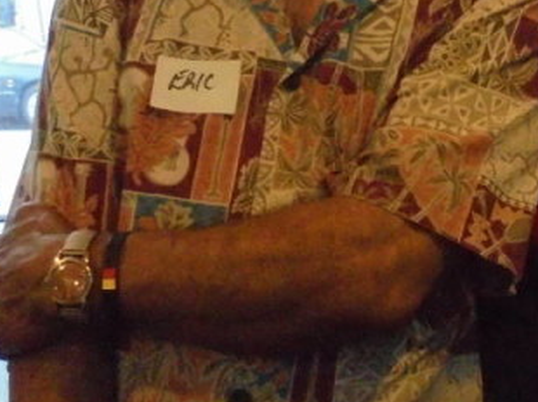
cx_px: 502
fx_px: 1336
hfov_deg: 22.1
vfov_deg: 17.0
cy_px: 88
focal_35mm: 86
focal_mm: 4.6
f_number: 3.5
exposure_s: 1/60
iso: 800
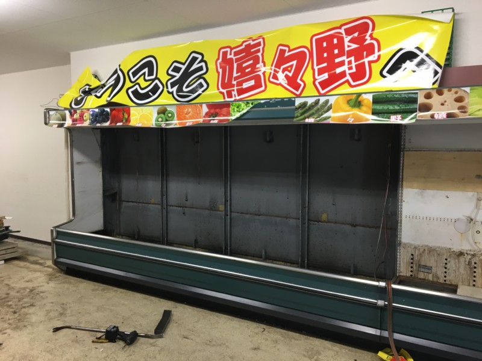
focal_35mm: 29
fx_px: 404
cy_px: 180
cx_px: 241
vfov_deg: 48.2
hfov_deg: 61.7
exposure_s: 1/30
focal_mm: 4.15
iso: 64
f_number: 2.2
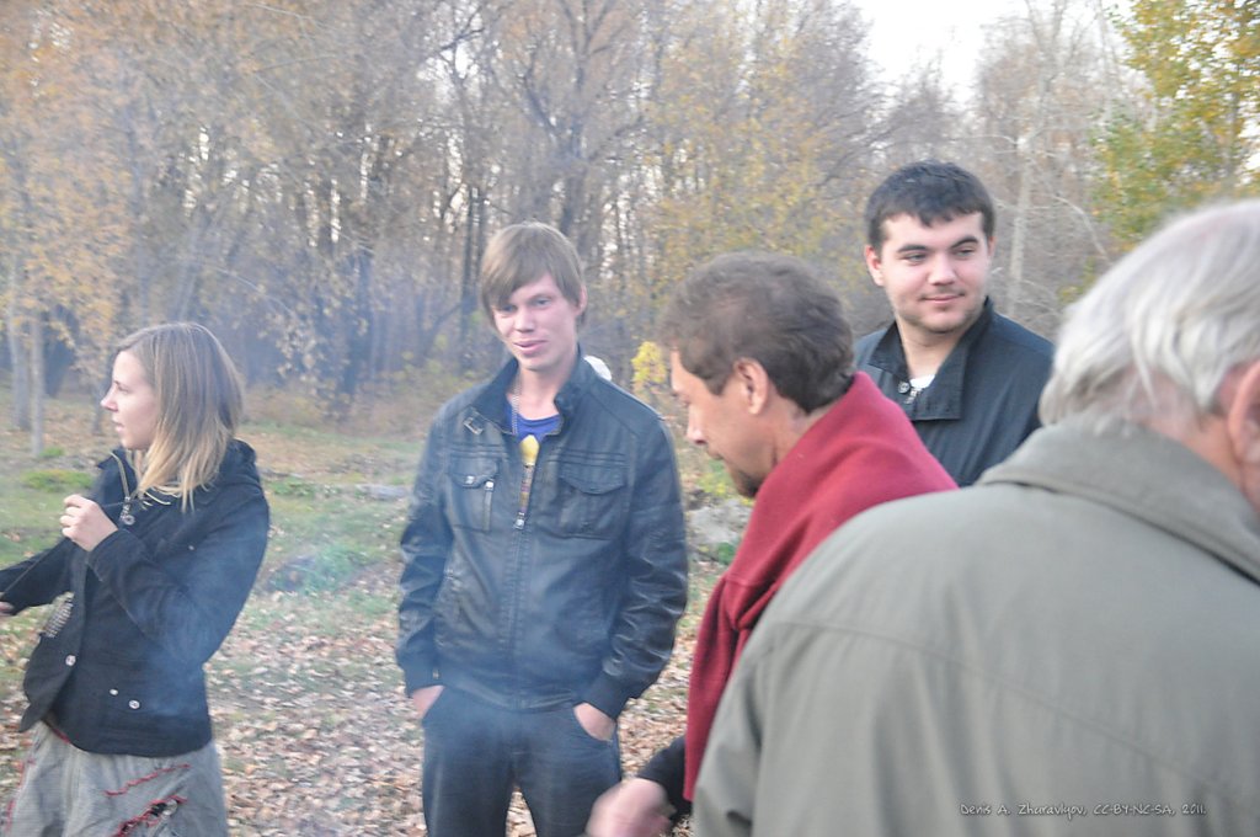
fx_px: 1835
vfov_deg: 25.7
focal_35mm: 52
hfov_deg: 37.9
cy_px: 418
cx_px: 630
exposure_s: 1/30
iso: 1600
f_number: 4.5
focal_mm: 35
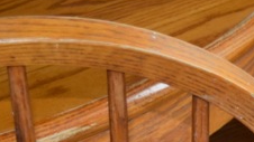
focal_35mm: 264
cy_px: 108
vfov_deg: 4.6
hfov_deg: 7.9
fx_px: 1778
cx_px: 453
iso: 800
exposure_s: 1/100
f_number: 5
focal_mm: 38
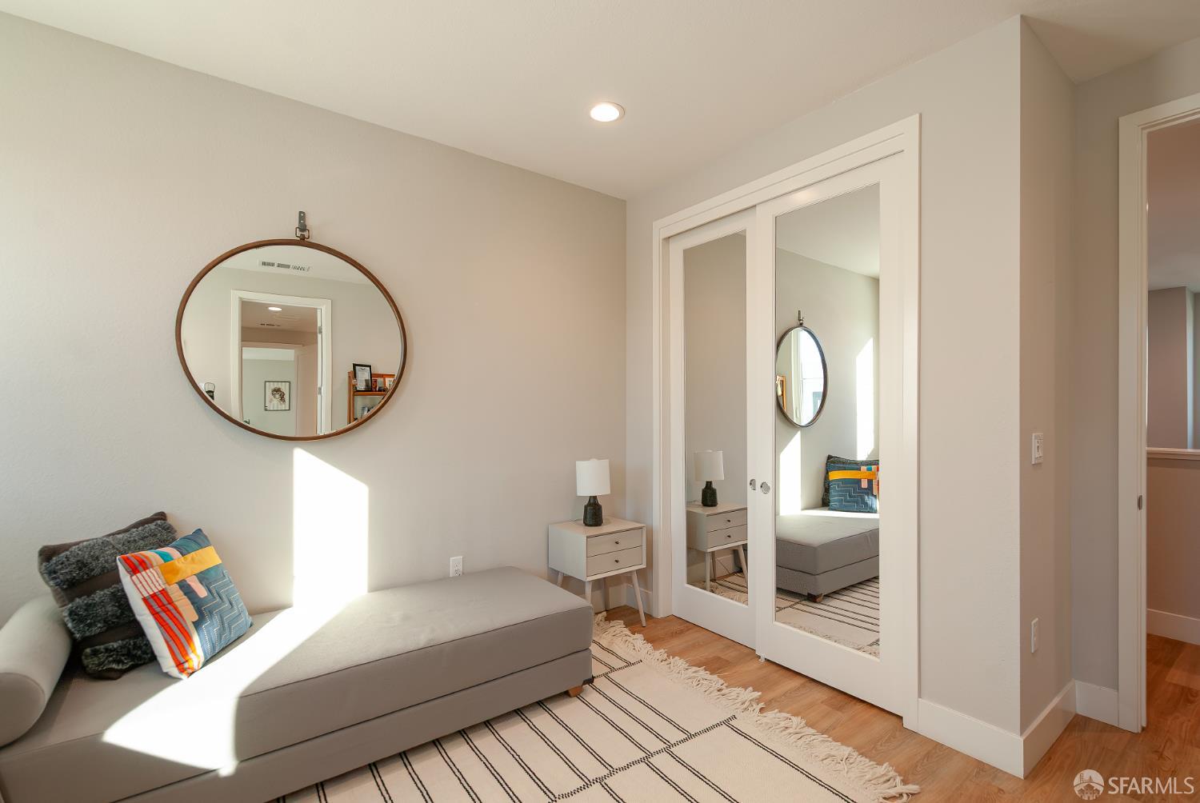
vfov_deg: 77.5
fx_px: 501
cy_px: 402
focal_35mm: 15
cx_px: 600
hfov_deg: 100.3
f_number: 5.6
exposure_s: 1/50
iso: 400
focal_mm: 10
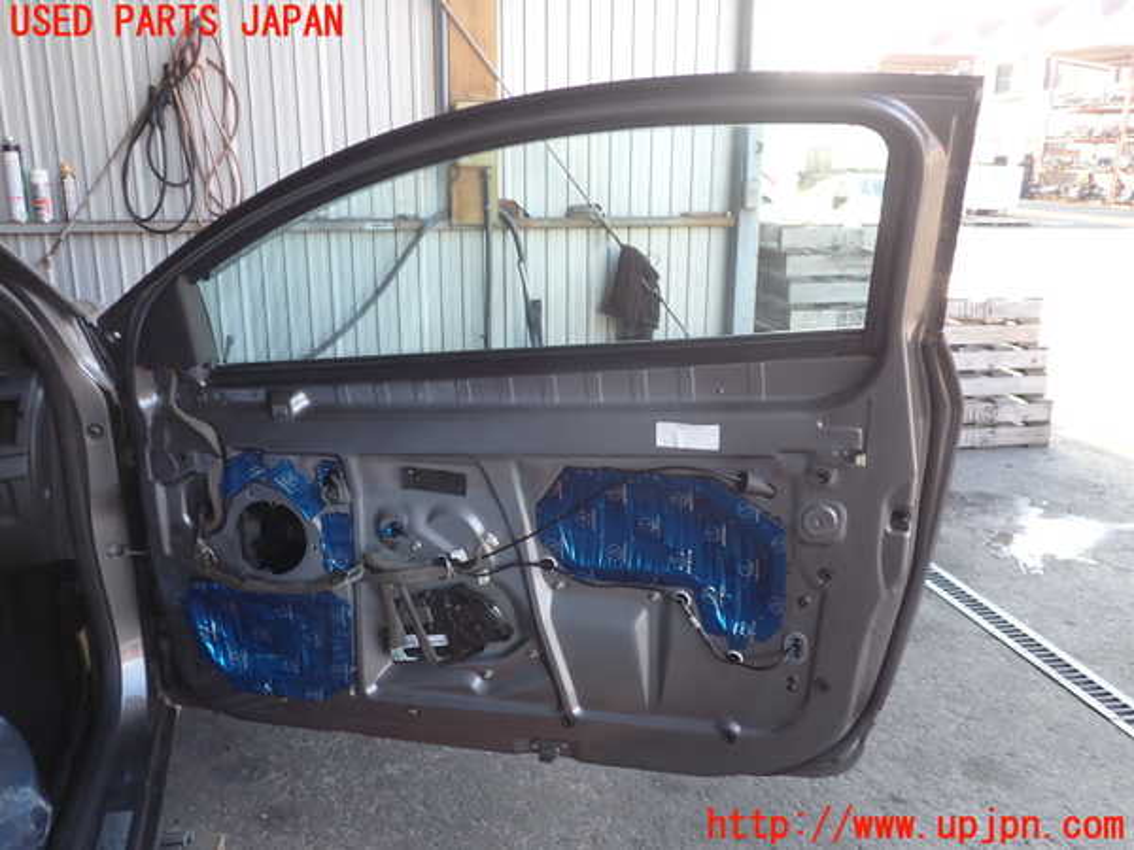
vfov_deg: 46.8
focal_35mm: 30
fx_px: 983
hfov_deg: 60.0
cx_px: 567
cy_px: 425
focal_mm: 5.4
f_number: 2.3
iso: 100
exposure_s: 1/80
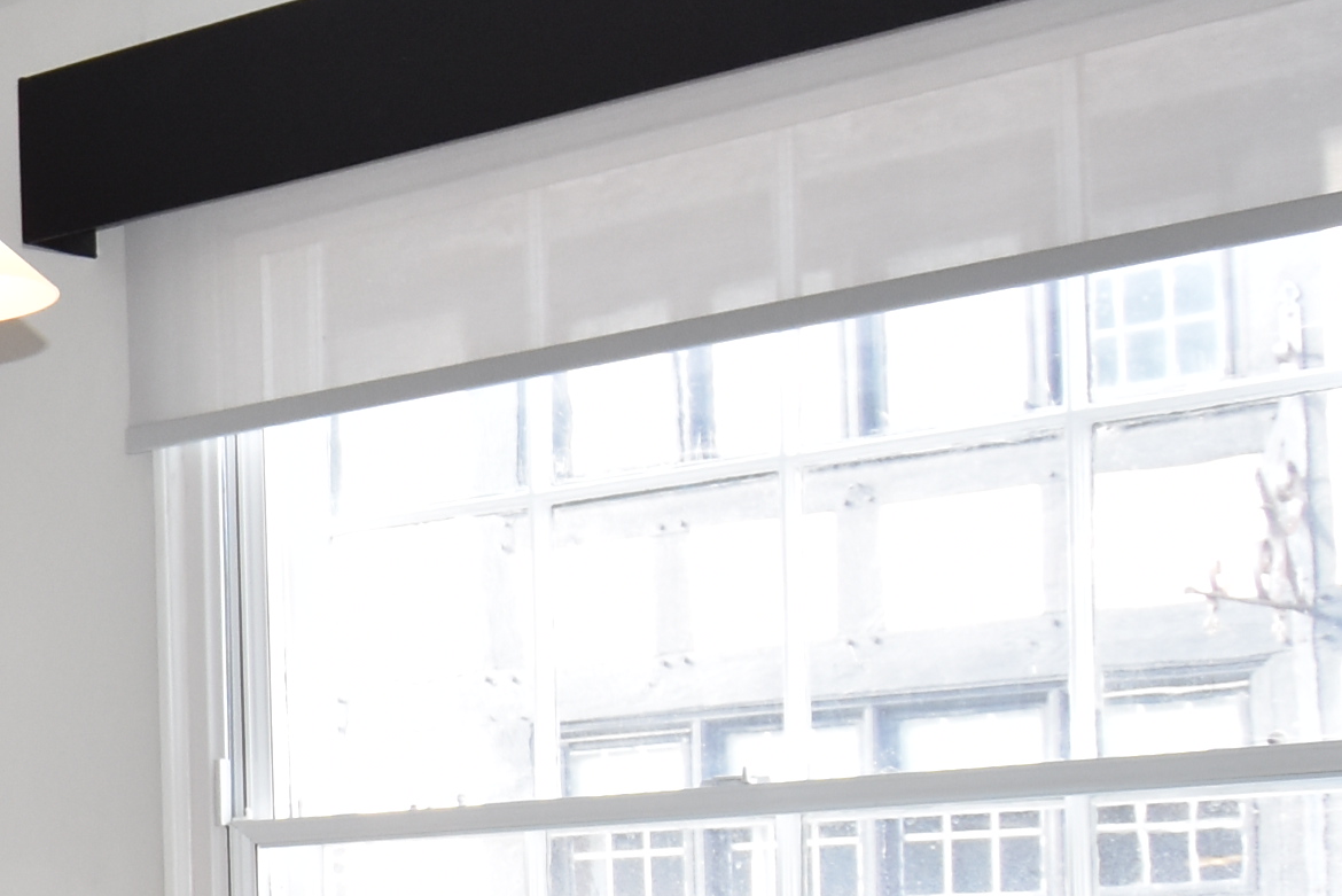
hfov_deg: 21.1
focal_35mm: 75
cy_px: 938
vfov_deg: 17.7
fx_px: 2794
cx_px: -872
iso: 640
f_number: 4.8
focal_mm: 13
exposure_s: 1/60
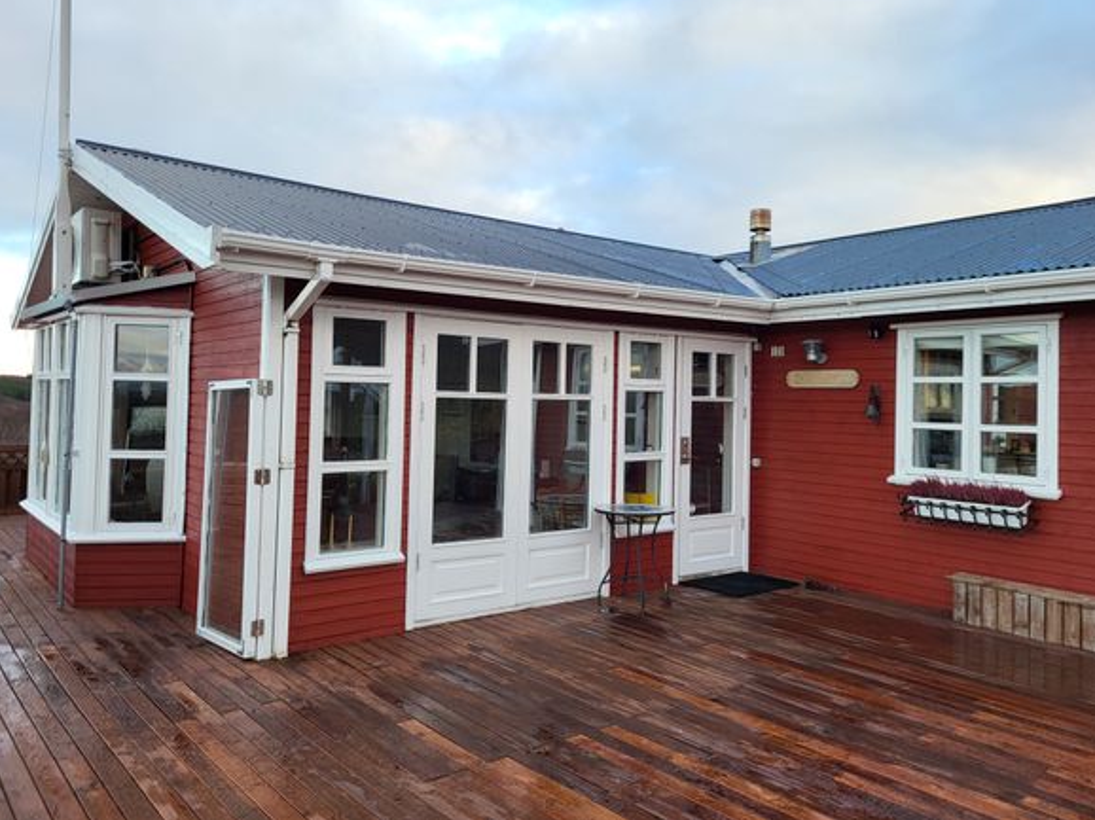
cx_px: 553
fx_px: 854
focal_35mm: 27
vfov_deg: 51.3
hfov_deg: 65.3
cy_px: 396
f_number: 1.8
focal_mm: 5.4
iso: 40
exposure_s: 1/241
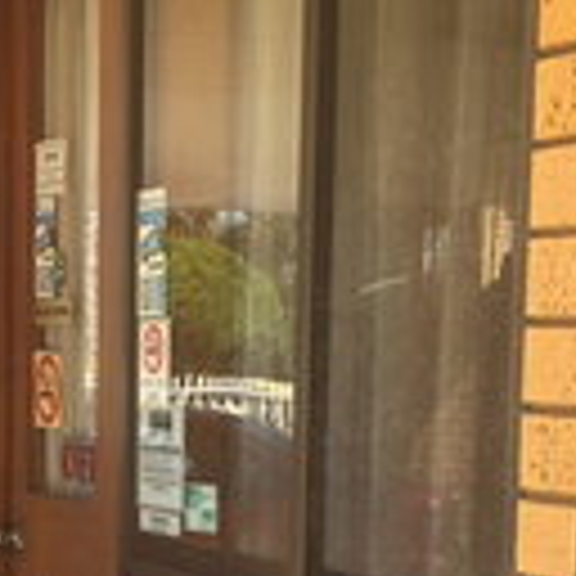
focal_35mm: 96
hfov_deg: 18.1
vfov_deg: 17.5
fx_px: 1807
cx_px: 351
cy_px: 626
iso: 32
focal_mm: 4.15
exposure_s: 1/321
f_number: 2.2
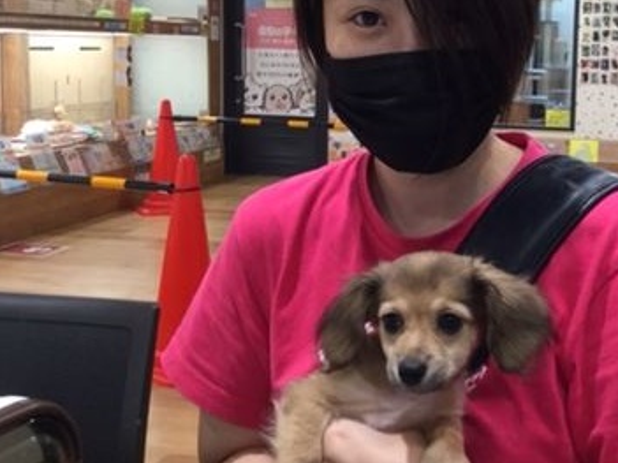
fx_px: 946
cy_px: 139
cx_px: 442
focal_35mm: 53
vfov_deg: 27.3
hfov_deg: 35.6
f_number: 2.4
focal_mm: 3.3
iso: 64
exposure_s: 1/30
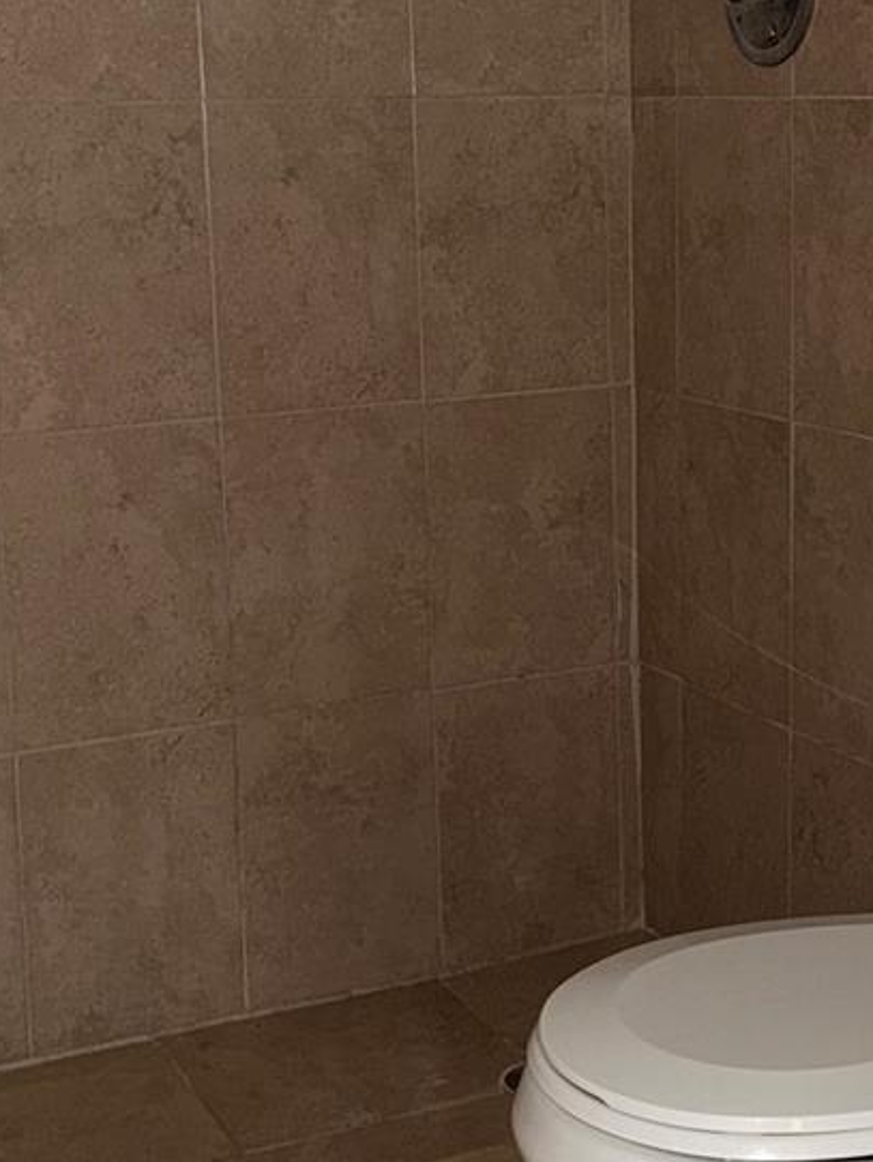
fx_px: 2285
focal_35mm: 68
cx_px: 573
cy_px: 442
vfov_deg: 28.5
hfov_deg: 21.6
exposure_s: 1/16
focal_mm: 6.76
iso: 80
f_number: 1.78
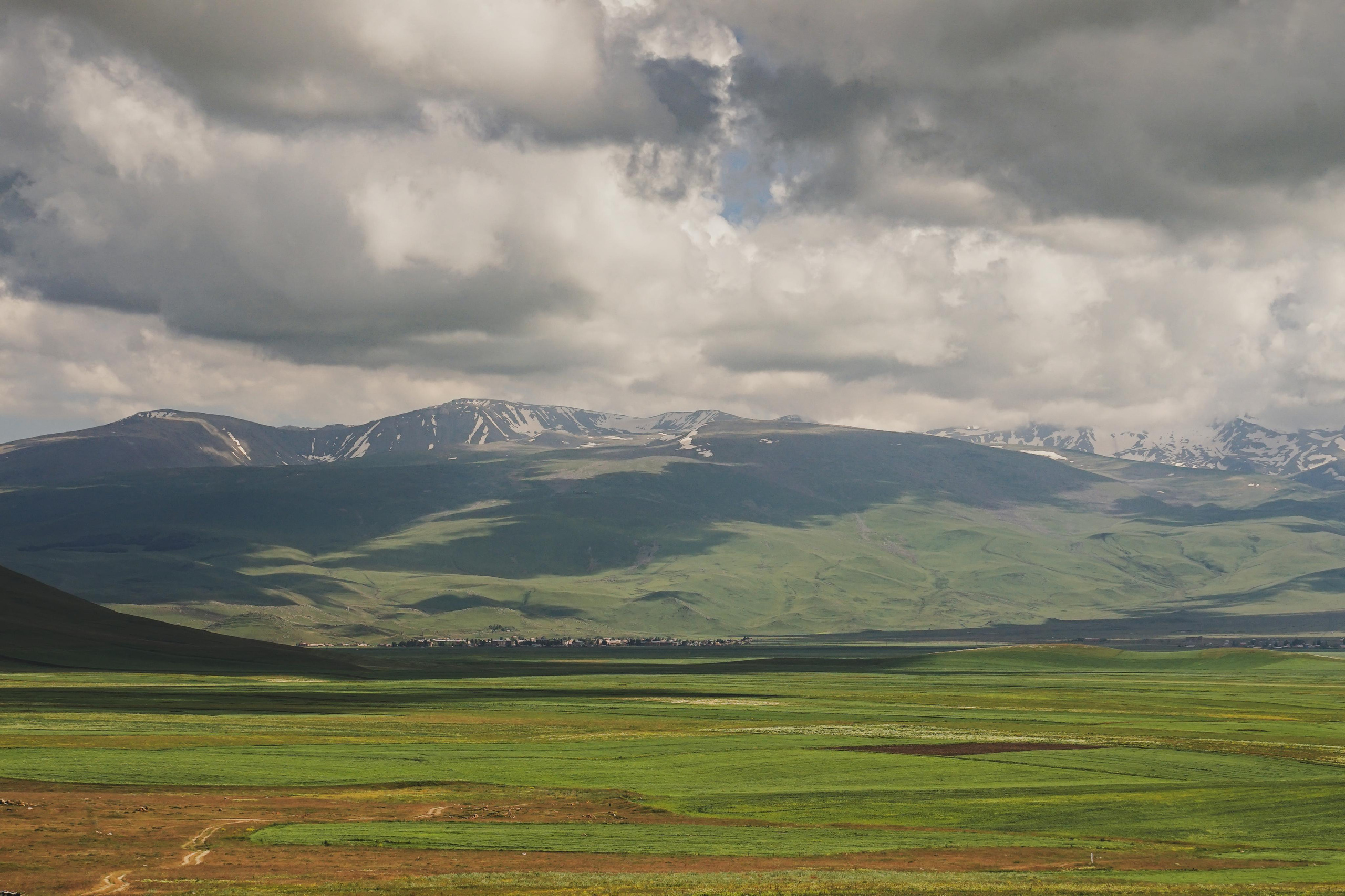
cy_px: 448
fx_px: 2615
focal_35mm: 70
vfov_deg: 19.5
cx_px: 672
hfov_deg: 28.8
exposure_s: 1/3200
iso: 400
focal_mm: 70
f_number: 5.6
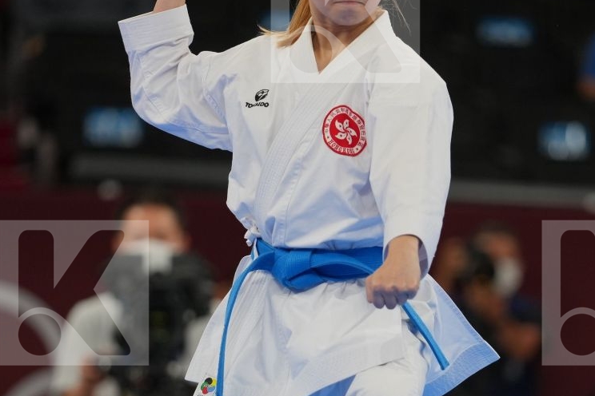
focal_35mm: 484
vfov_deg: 2.8
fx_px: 7999
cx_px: 345
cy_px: 293
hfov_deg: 4.3
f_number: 2.8
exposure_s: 1/1000
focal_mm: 200
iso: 500
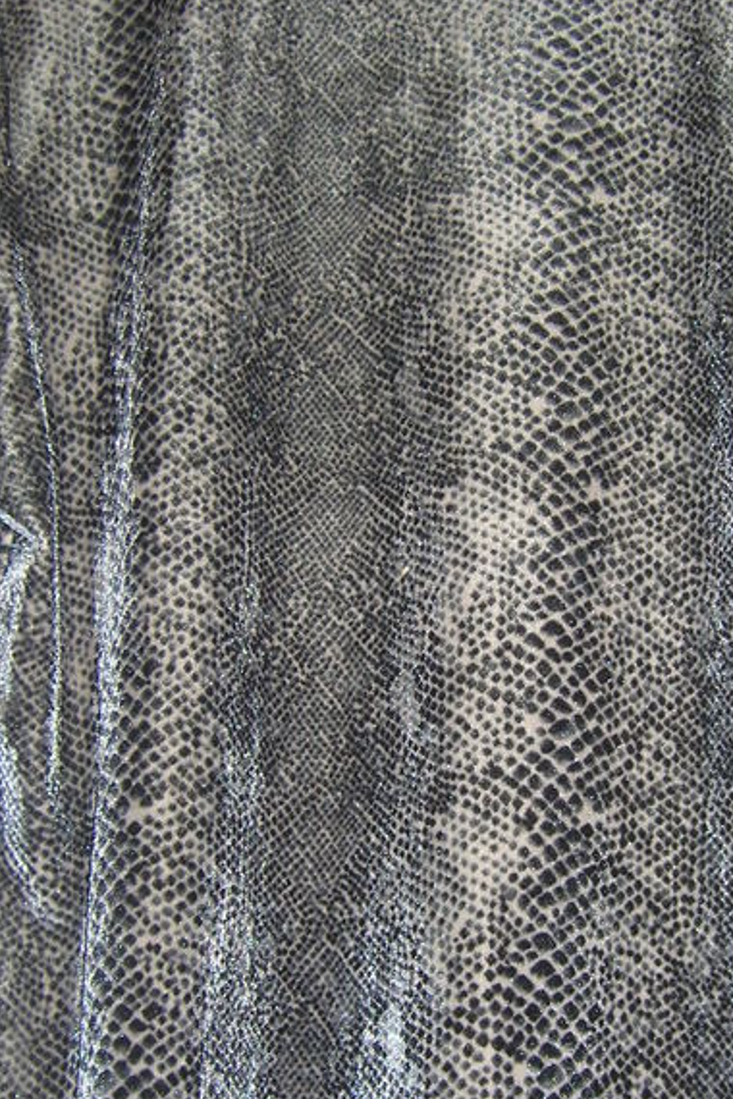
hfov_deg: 21.8
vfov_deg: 32.3
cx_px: 476
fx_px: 1893
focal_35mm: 62
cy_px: 667
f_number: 2.9
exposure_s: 1/60.1
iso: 50
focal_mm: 5.7
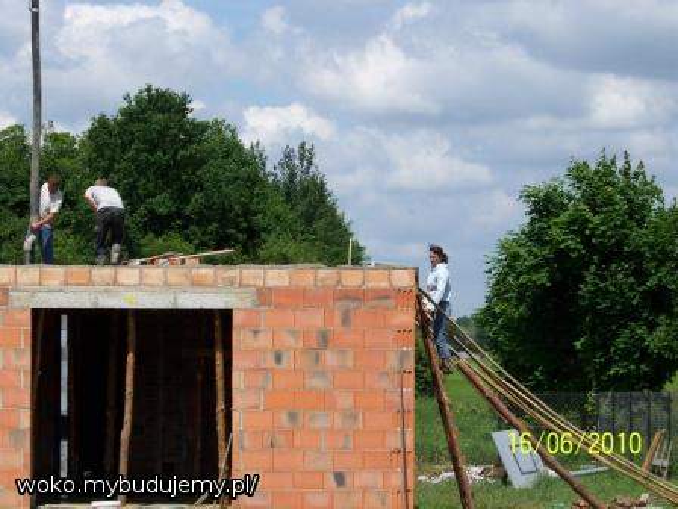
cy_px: 254
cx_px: 339
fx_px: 2683
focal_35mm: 137
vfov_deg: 10.8
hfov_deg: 14.4
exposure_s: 1/500
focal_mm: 22.2
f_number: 4.5
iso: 64
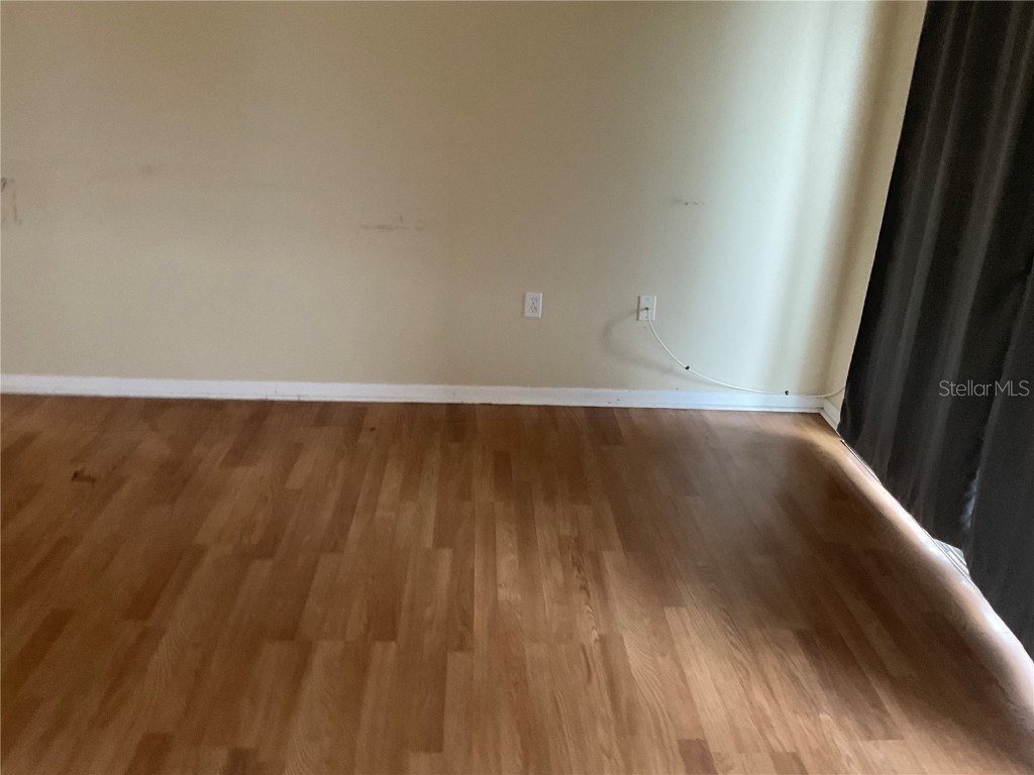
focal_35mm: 29
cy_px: 388
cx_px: 517
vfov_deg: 48.2
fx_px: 866
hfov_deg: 61.7
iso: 250
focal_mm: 3
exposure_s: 1/60
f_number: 1.8
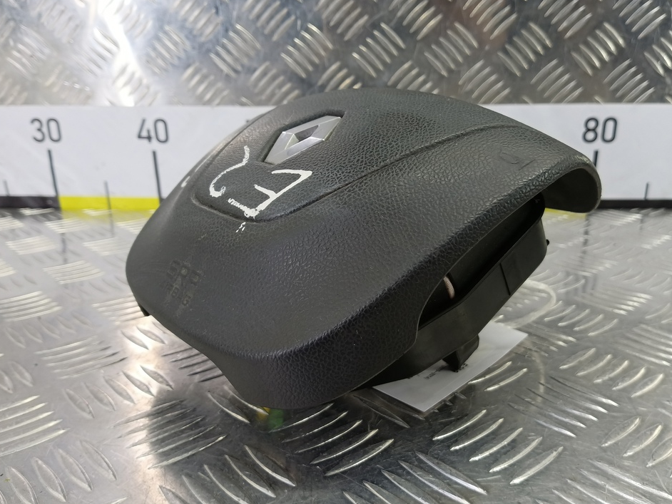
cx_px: 355
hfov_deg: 69.3
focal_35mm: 25
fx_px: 485
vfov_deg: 54.9
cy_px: 249
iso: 183
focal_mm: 4.11
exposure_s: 1/50
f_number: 1.6
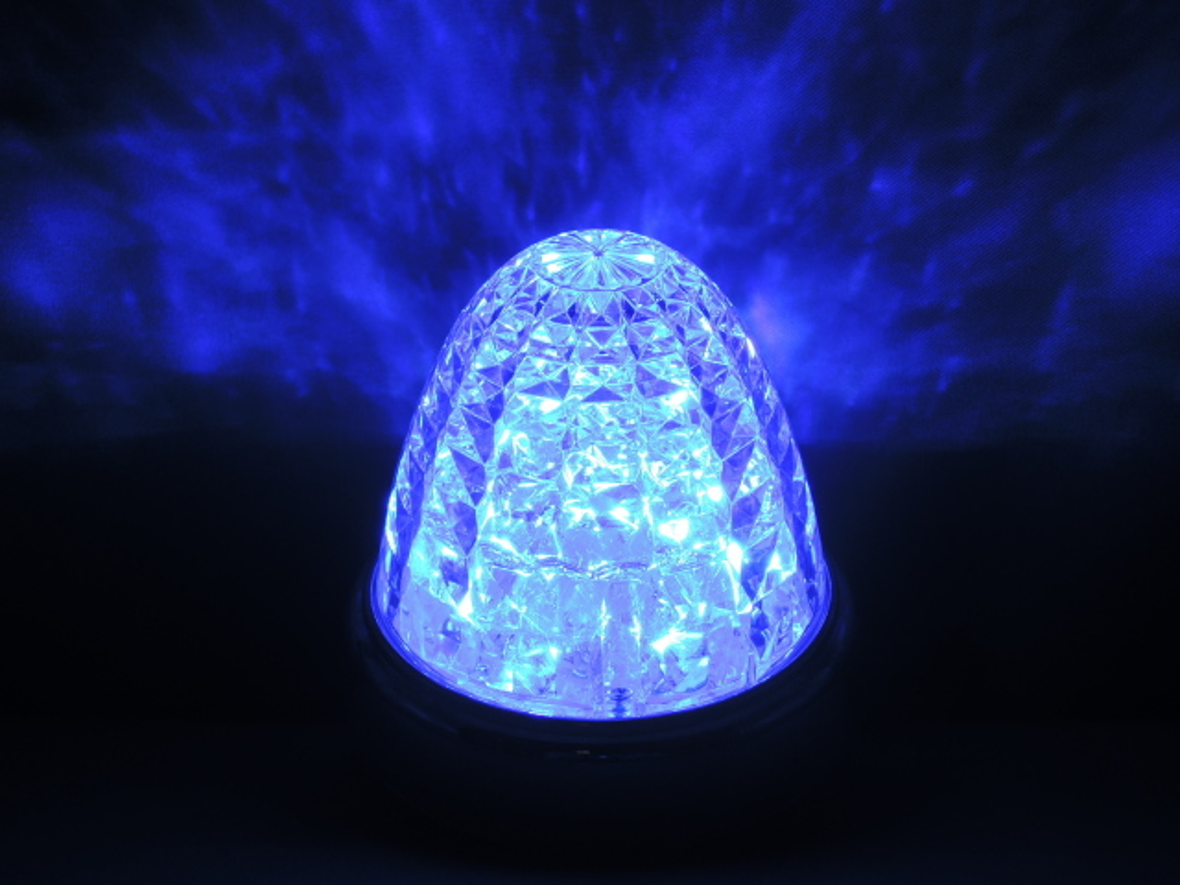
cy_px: 442
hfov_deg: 32.2
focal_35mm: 60
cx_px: 590
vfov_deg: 24.4
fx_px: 2045
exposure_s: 1/160
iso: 80
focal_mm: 12.8
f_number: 4.7
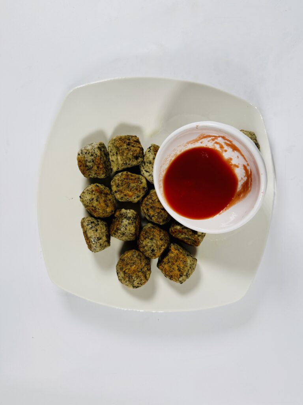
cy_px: 202
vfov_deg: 71.6
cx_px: 152
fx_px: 280
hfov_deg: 56.8
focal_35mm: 24
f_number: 1.78
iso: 80
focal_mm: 6.76
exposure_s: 1/294
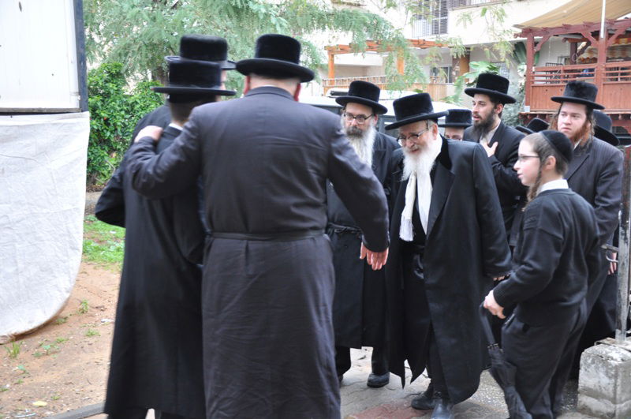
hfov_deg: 49.6
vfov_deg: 34.1
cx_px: 316
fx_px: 683
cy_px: 210
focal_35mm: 39
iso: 640
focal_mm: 26
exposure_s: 1/60
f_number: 4
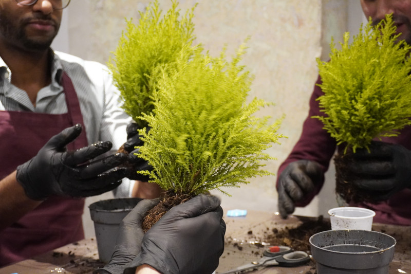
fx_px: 616
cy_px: 137
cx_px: 206
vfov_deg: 25.0
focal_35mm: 54
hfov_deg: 36.9
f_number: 5.6
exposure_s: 1/125
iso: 6400
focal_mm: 36
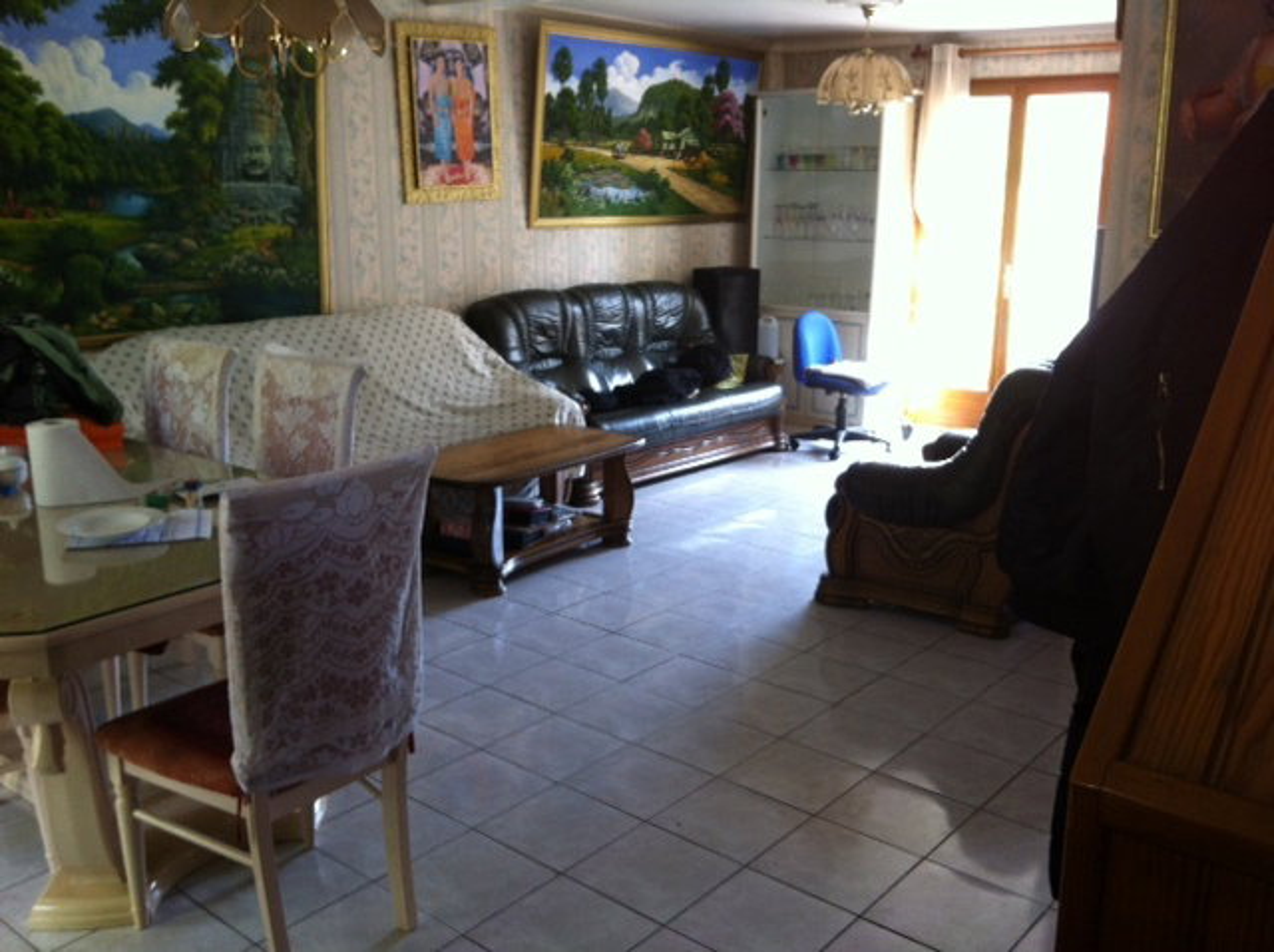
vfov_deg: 40.6
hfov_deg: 52.7
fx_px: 1286
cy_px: 476
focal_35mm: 35
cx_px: 637
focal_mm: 3.85
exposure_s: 1/15
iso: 100
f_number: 2.8
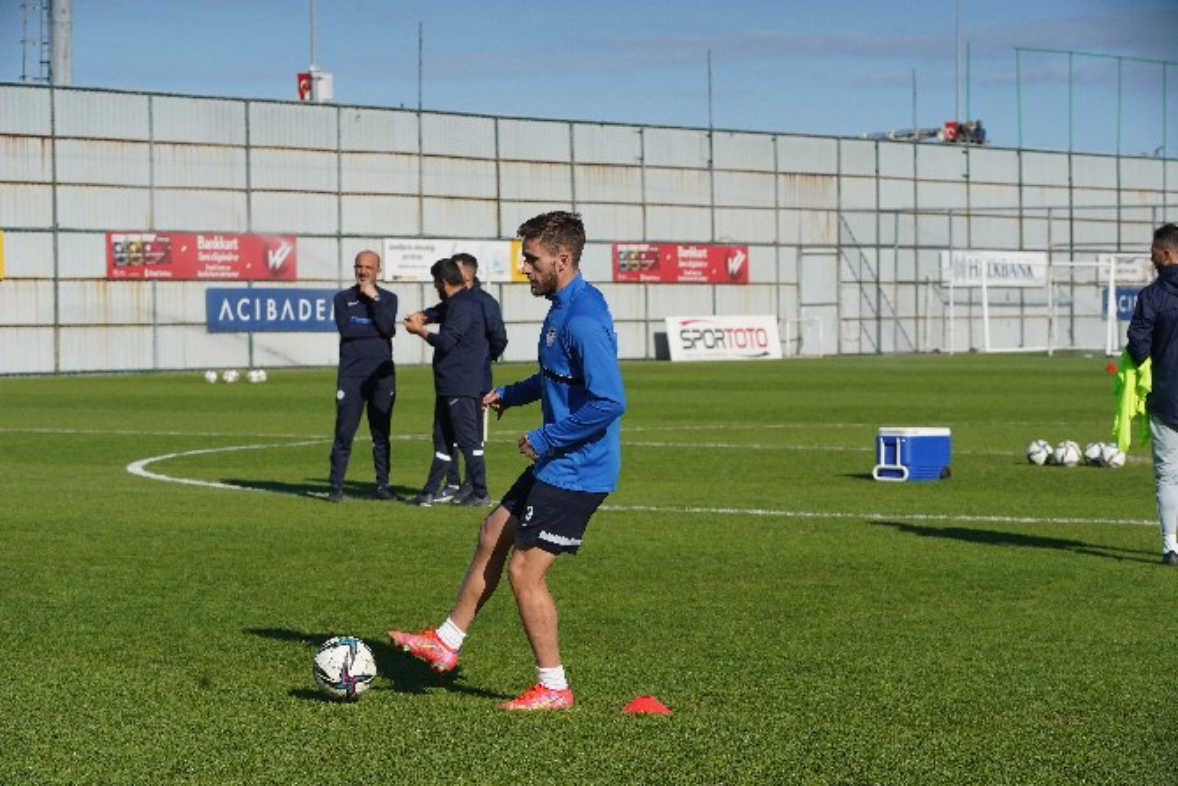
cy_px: 393
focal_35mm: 110
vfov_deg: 12.5
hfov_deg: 18.6
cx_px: 589
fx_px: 3600
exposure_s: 1/4000
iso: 1250
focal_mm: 110
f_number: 8
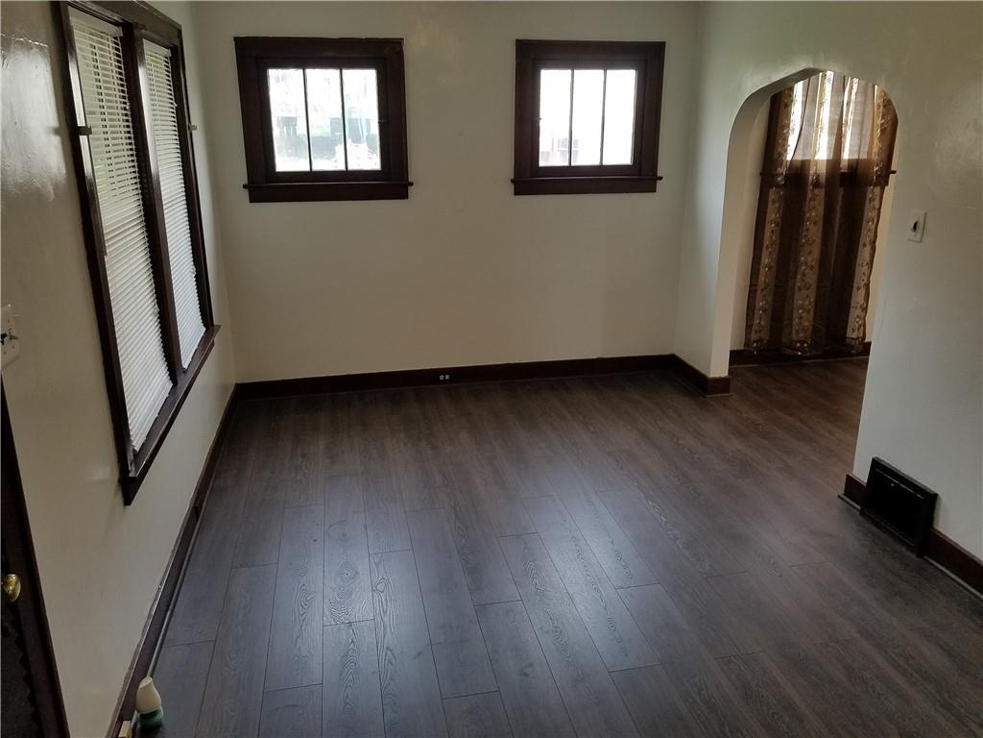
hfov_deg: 67.3
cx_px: 492
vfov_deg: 53.1
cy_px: 369
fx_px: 738
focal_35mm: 26
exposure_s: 1/120
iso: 64
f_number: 1.7
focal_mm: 4.2
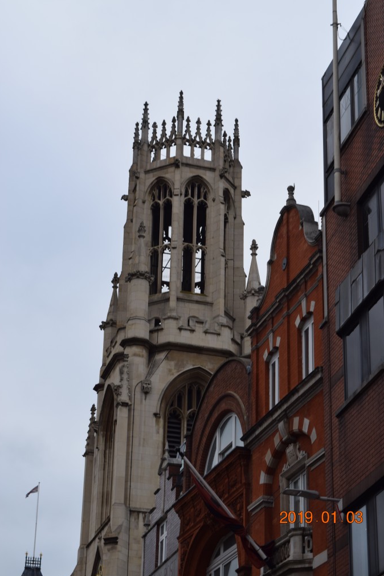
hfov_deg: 17.3
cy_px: 287
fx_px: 1264
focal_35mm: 79
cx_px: 192
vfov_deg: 25.7
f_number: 8
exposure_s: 1/250
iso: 320
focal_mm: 52
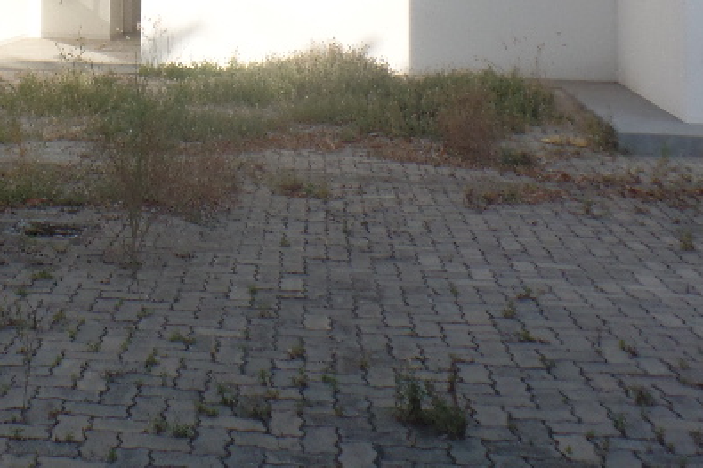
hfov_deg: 30.8
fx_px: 1210
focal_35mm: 62
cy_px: -130
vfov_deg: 20.2
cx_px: 53
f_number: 3.5
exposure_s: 1/750
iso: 80
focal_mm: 4.1
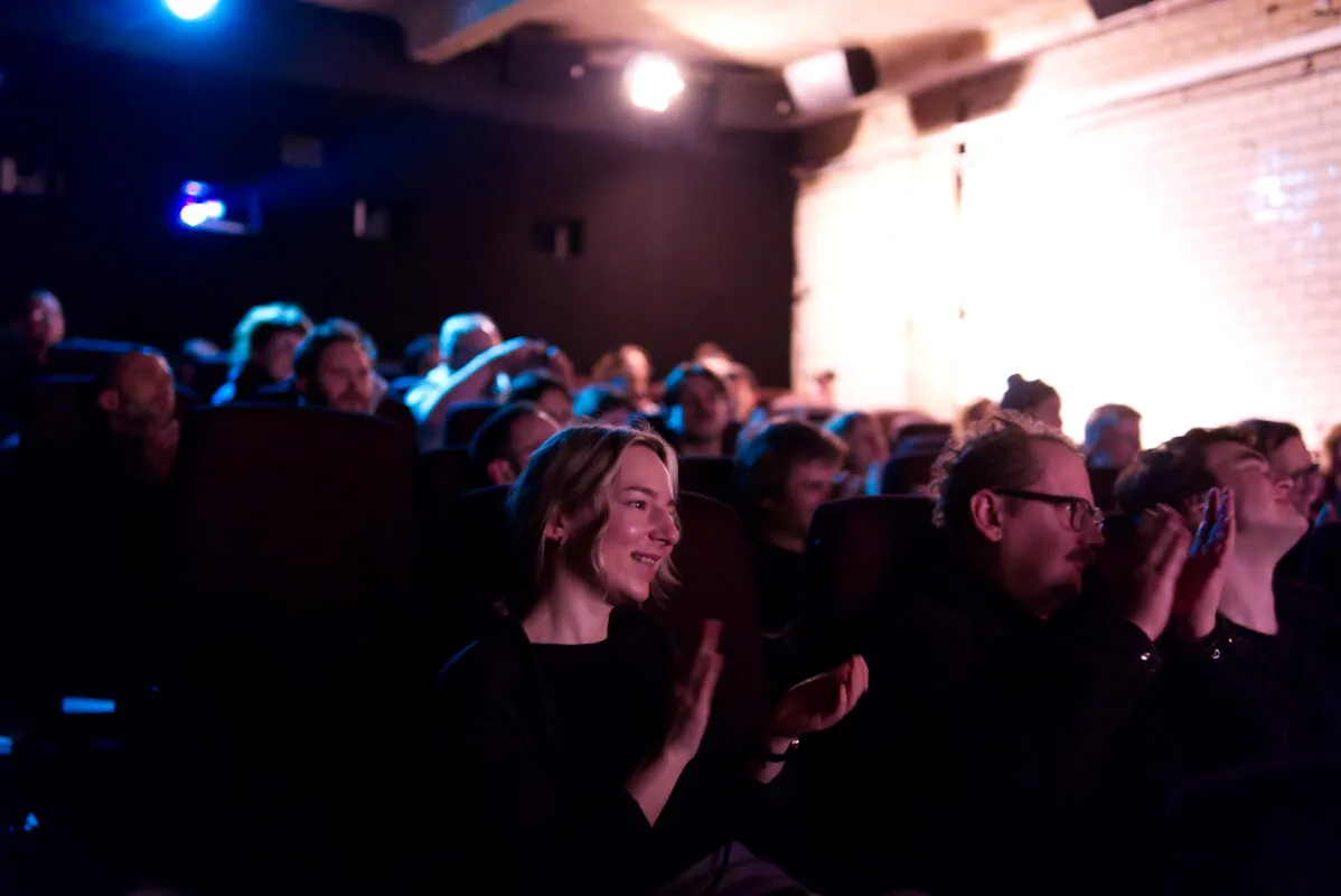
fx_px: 1677
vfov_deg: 29.9
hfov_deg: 43.6
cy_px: 448
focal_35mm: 45
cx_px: 670
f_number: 1.4
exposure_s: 1/60
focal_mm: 30
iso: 3200
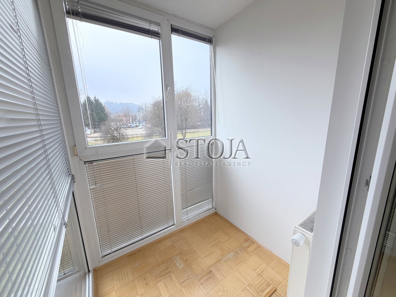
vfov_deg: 85.7
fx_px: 160
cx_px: 198
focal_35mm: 14
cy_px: 148
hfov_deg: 102.1
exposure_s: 1/169
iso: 40
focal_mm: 2.22
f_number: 2.2
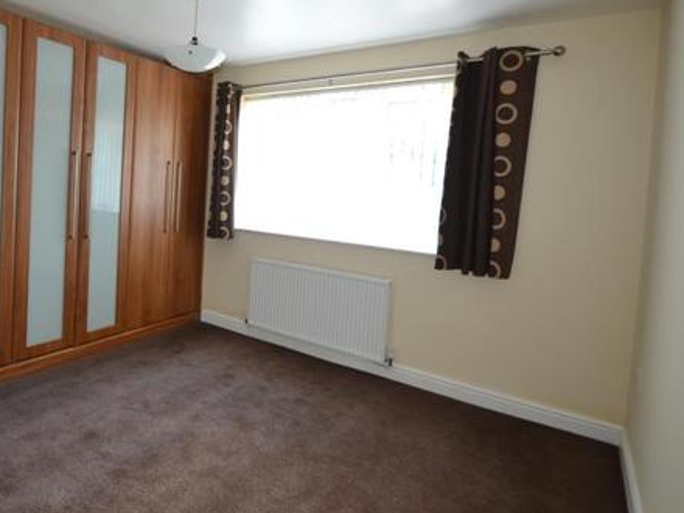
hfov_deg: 76.7
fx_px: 415
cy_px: 203
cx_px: 233
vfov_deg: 62.8
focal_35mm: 21
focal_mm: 10
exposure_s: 1/60
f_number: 3.5
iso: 1100
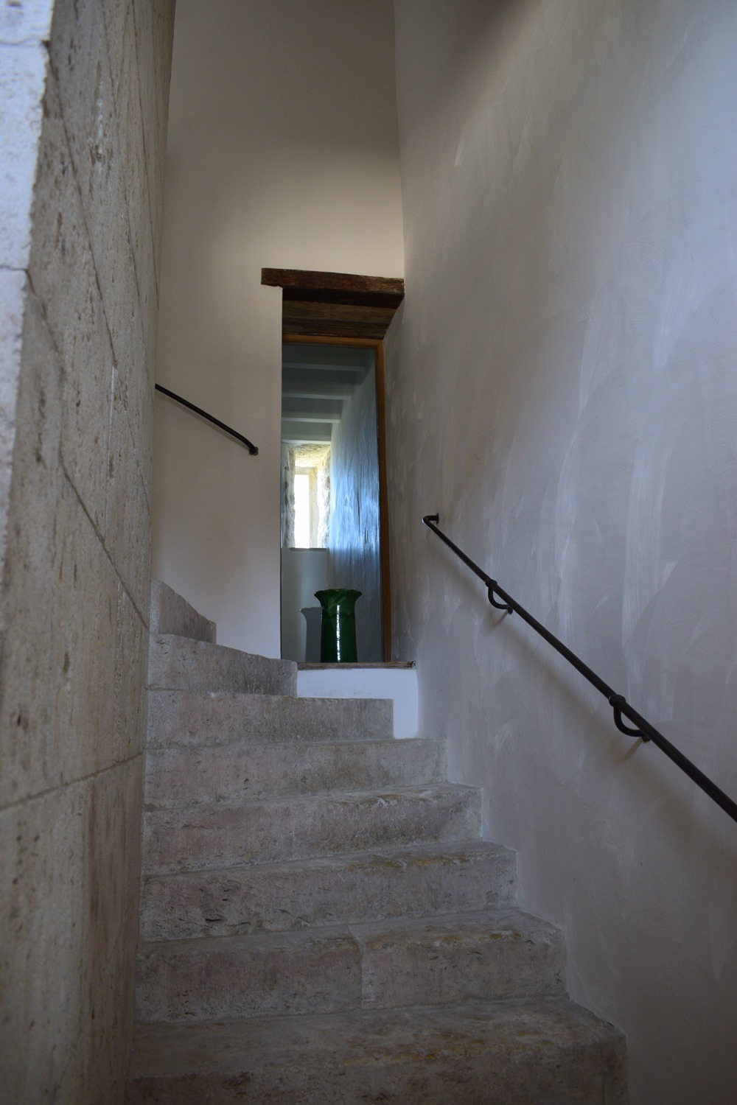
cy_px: 552
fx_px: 829
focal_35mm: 27
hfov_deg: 47.9
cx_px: 368
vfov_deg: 67.4
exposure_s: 1/15
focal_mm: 18
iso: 400
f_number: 6.3
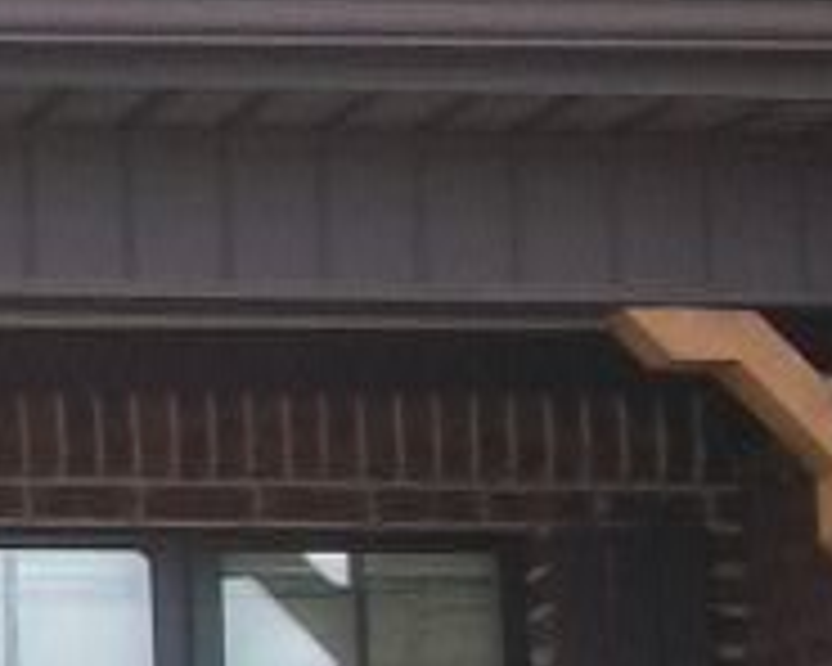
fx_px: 5319
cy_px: 454
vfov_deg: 7.2
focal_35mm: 216
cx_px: -1561
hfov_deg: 7.9
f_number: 2.9
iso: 80
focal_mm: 5.7
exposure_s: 1/250
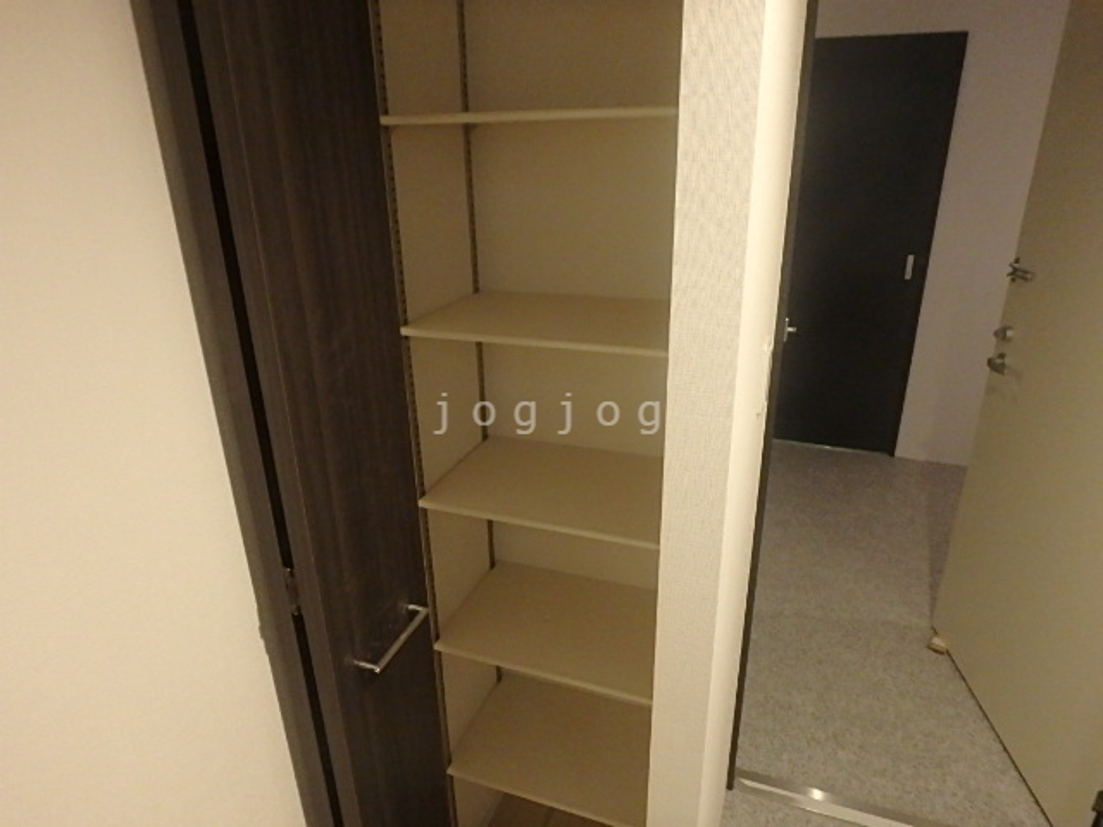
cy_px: 414
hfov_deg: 79.0
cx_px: 552
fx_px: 669
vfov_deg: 63.4
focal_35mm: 21
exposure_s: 1/20
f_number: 3.5
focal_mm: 3.7
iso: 800
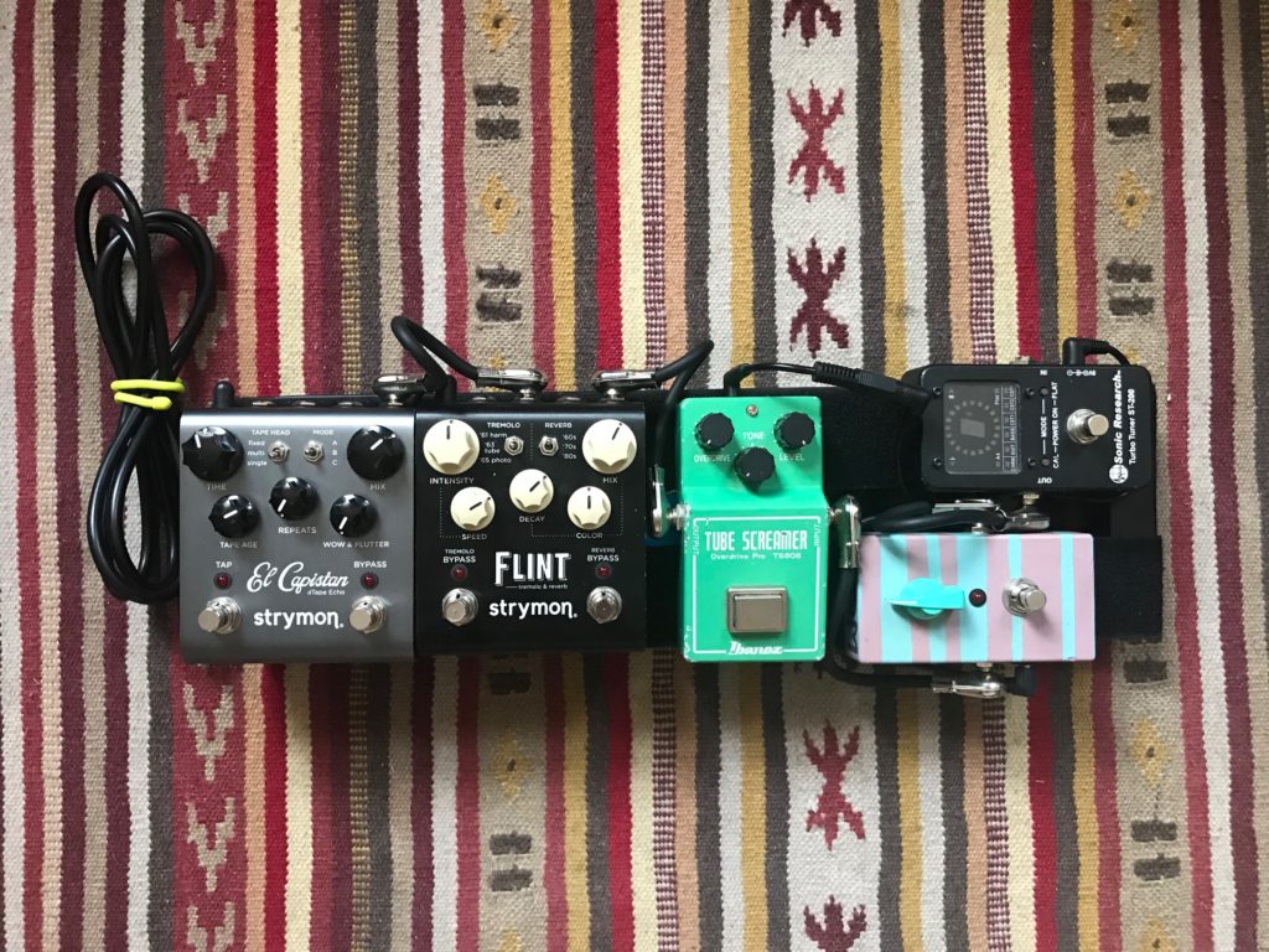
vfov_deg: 49.7
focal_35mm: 28
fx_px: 1026
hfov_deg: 63.4
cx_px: 634
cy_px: 476
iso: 64
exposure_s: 1/15
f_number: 1.8
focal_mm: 3.99
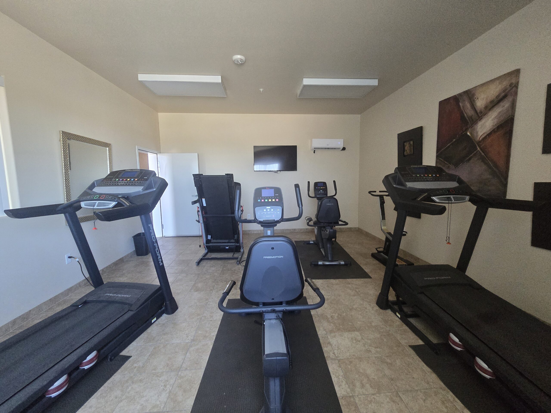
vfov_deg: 89.9
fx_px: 207
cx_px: 276
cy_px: 206
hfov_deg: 106.2
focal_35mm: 13
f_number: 2.2
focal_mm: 2.2
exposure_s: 1/60
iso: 640
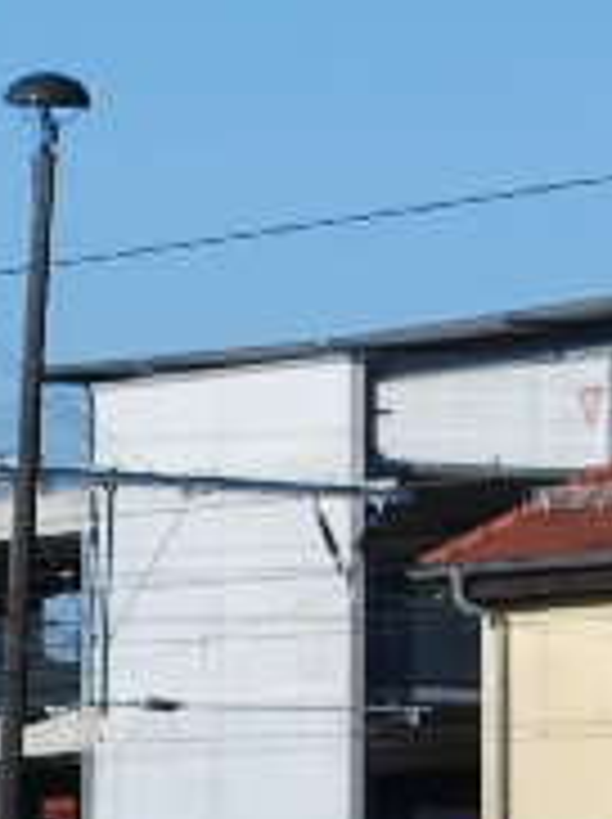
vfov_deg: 4.4
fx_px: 10579
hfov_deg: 3.2
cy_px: 1024
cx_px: -1287
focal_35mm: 448
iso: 100
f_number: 7.1
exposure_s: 1/200
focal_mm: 55
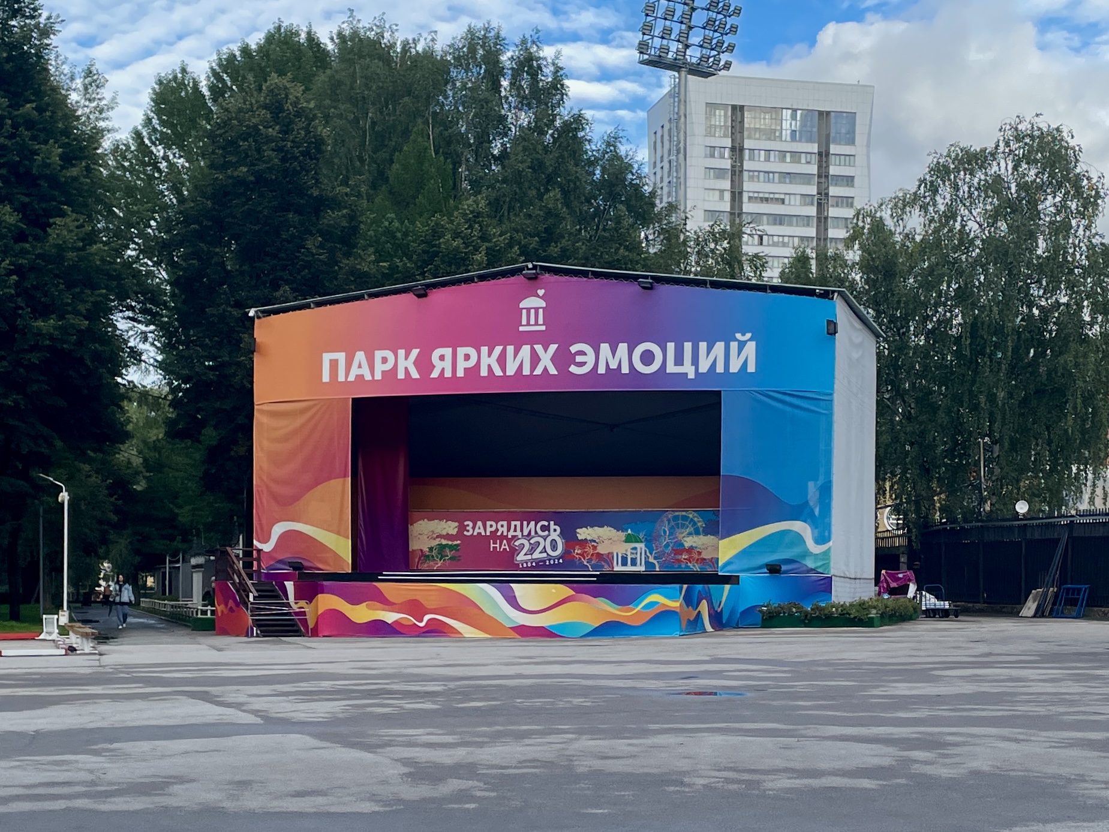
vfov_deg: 53.1
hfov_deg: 67.3
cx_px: 554
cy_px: 416
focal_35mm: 26
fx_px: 833
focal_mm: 4.2
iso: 32
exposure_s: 1/1618
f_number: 1.6
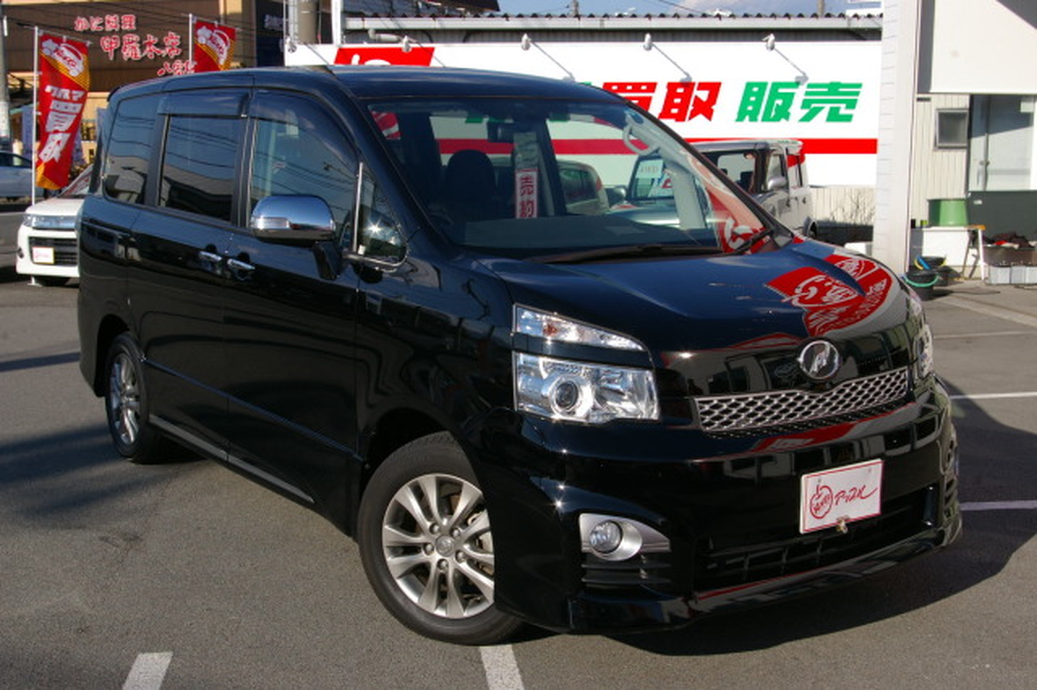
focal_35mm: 46
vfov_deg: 28.9
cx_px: 518
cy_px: 345
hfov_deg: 42.3
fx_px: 1339
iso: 200
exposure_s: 1/180
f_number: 11
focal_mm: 31
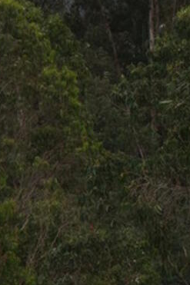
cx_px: 350
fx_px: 3589
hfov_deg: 3.0
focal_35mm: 453
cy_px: -8
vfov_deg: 4.5
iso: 400
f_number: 10
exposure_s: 1/400
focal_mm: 70.2
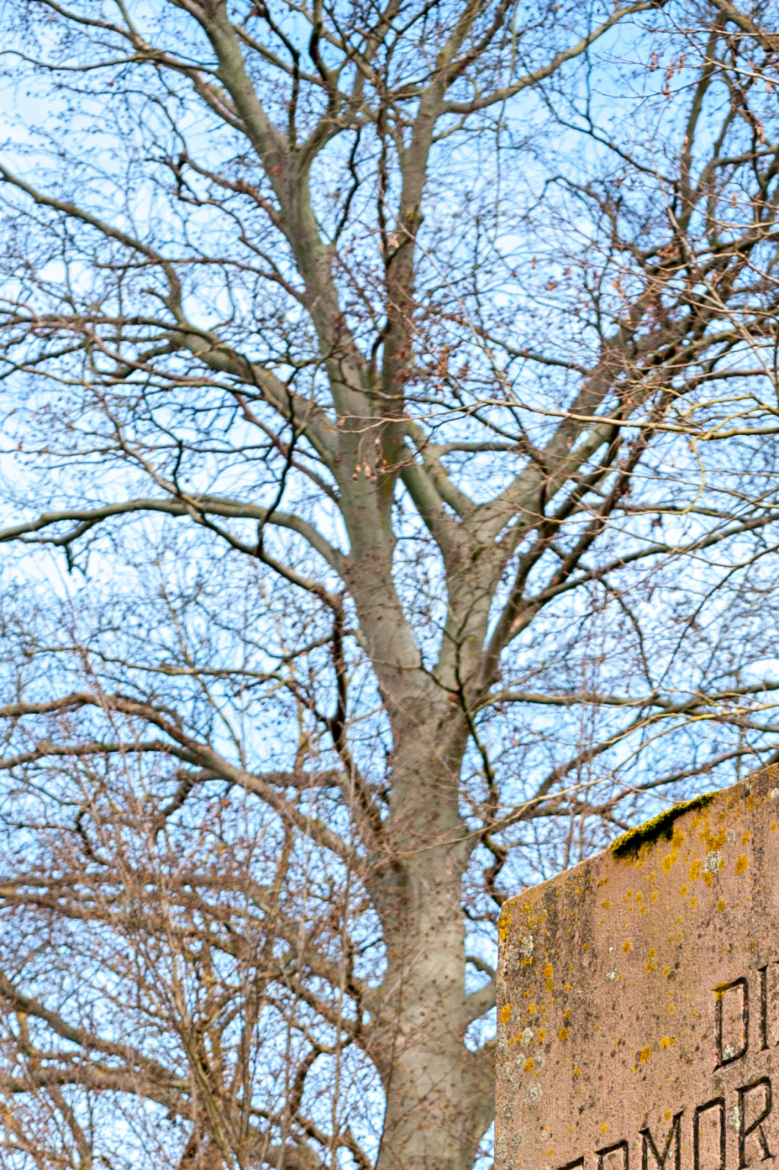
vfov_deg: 11.7
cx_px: 668
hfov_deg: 8.1
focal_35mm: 168
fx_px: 5459
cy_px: 1728
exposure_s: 1/125
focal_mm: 55
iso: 200
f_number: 8
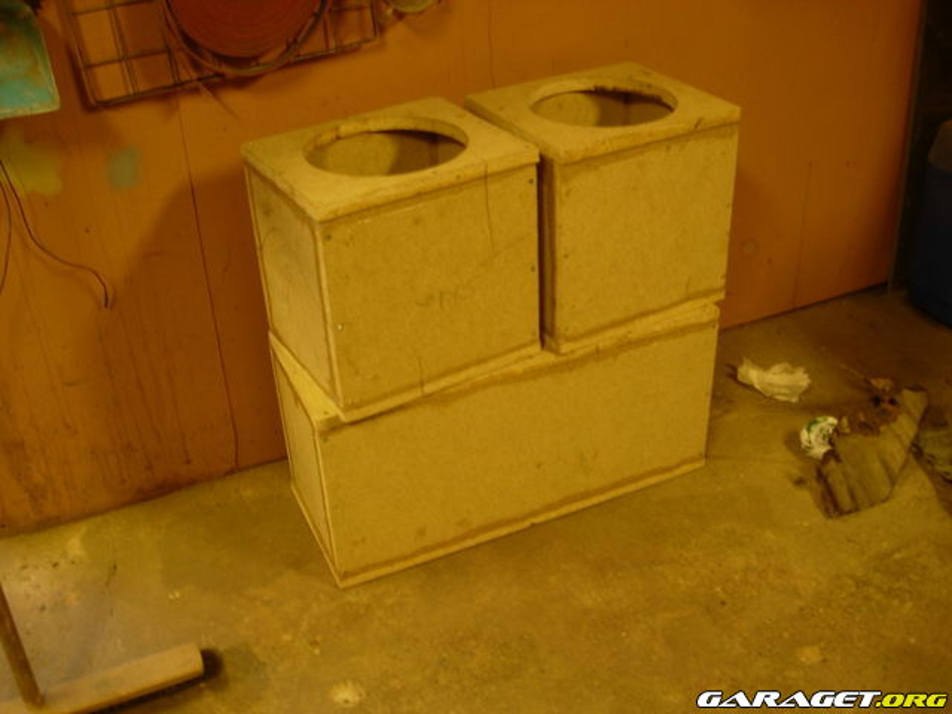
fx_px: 1045
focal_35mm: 38
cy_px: 357
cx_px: 476
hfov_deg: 49.0
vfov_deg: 37.7
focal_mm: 7.8
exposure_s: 1/6.7
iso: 79
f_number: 2.8
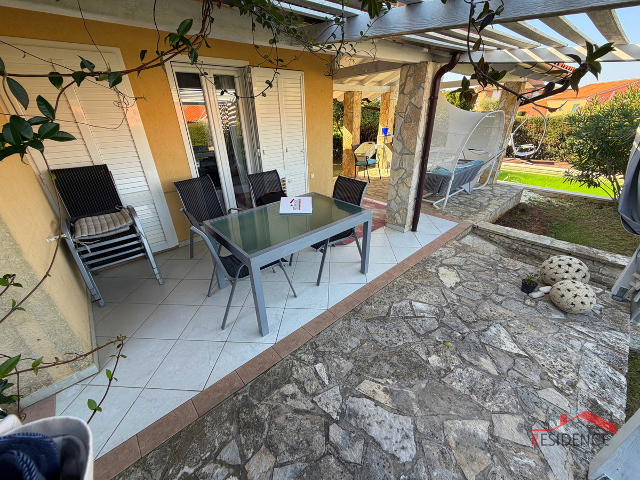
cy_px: 240
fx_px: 259
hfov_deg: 102.1
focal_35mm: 14
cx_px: 320
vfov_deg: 85.7
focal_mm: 2.22
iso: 40
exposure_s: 1/152
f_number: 2.2
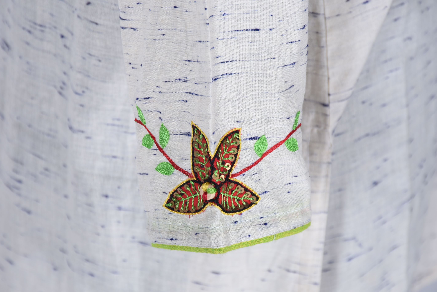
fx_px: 2709
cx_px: 216
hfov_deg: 9.2
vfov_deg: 6.2
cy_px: 143
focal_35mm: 223
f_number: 10
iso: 100
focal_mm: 140
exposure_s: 1/80
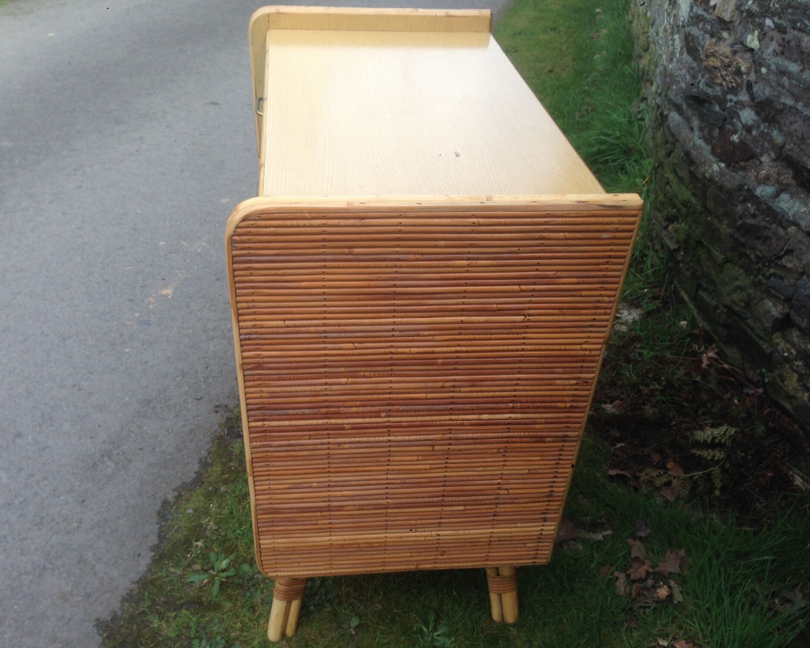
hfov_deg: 51.5
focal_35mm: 35
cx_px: 379
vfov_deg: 42.2
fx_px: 839
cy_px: 323
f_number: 2.4
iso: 50
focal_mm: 4.12
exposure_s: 1/352
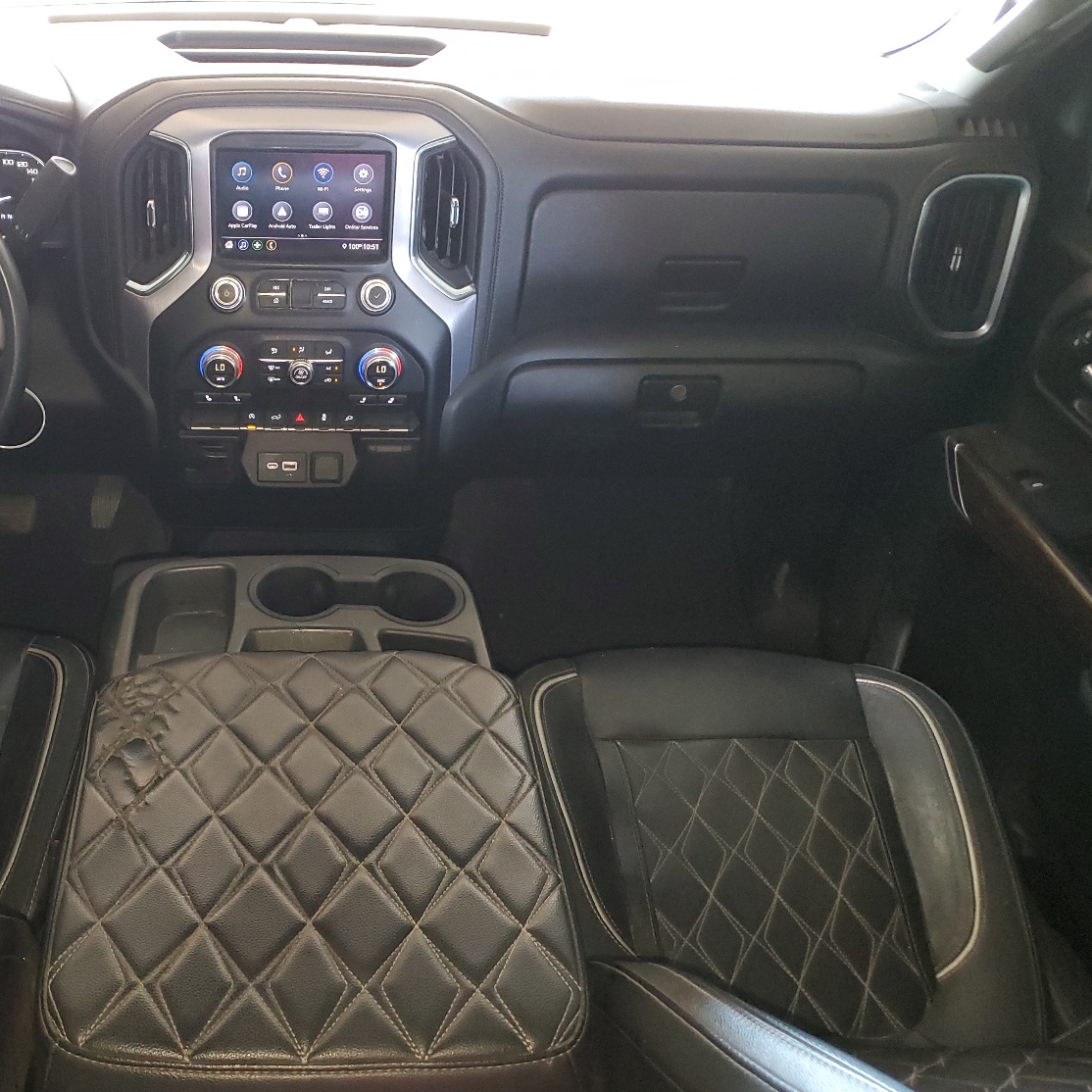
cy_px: 569
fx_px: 1178
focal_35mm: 33
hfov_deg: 48.5
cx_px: 324
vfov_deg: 49.7
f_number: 1.5
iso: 351
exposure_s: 1/30
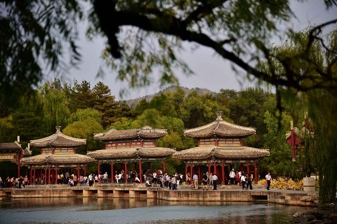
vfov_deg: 11.8
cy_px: 112
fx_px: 1086
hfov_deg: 17.6
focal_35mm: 116
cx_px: 168
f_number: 3.8
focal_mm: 116
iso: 160
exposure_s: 1/500
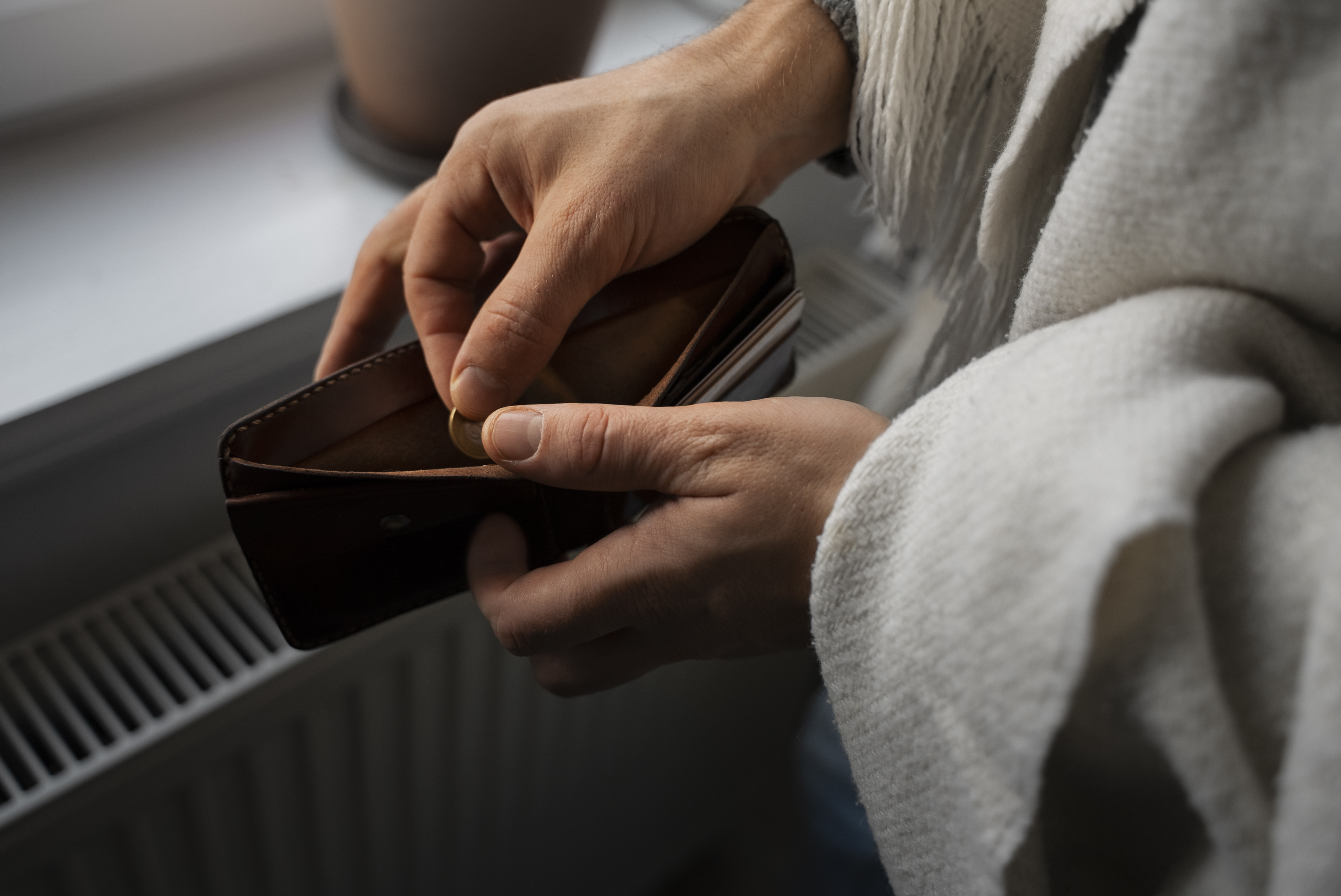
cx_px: 670
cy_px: 448
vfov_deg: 38.9
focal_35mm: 34
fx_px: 1267
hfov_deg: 55.8
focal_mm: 34
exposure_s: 1/640
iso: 500
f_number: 2.8
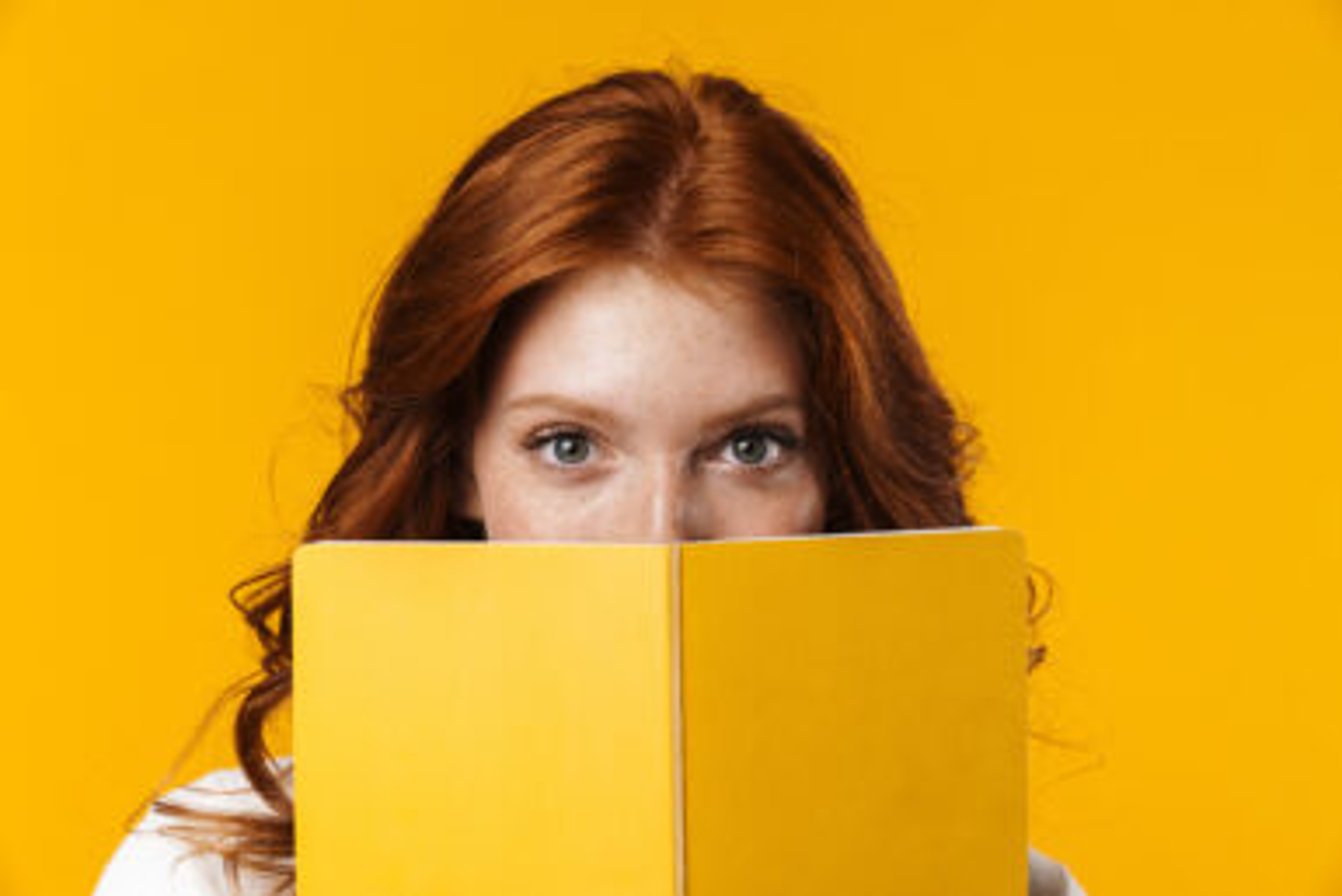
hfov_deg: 28.8
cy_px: 448
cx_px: 671
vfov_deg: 19.5
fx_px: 2610
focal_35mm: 70
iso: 125
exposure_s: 1/160
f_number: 6.3
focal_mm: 70
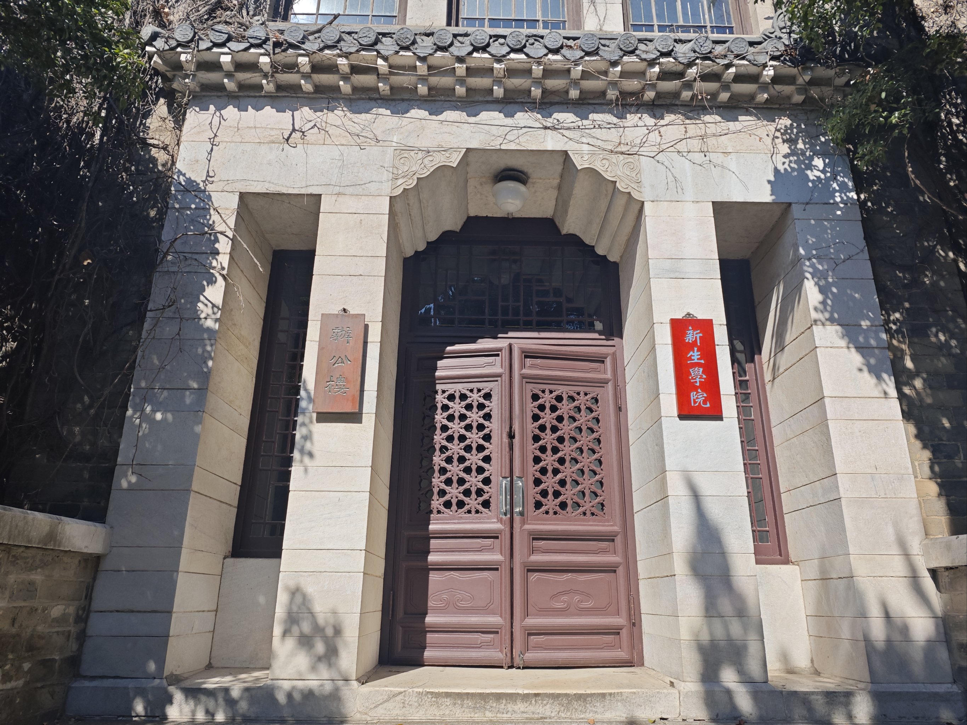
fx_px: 642
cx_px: 484
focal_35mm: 23
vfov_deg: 58.9
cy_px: 362
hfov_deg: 73.9
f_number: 1.6
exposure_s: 1/5000
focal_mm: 6.55
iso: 50
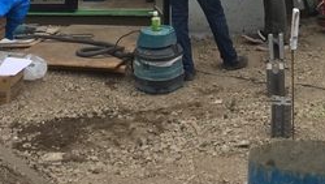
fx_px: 871
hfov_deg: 21.1
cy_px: -236
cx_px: 213
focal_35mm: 101
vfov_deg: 10.6
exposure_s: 1/855
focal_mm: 4.15
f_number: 2.2
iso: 32
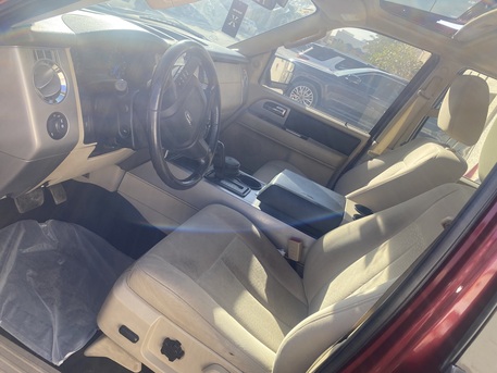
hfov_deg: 67.3
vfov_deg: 53.1
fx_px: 373
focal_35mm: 26
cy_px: 186
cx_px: 248
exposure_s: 1/441
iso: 32
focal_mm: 4.25
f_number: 1.8
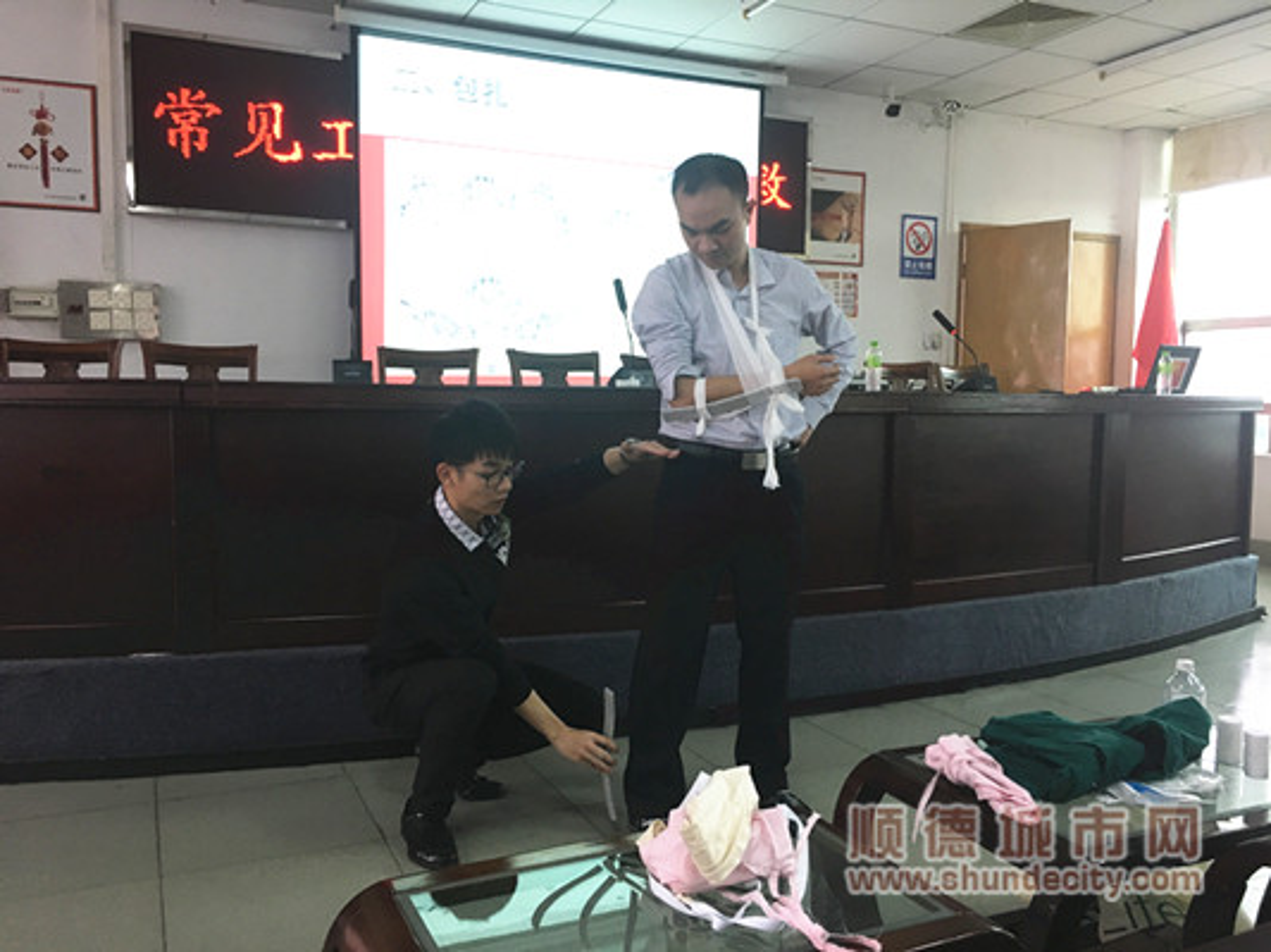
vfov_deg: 48.2
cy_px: 476
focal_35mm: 29
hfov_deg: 61.7
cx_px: 636
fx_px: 1064
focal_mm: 4.15
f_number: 2.2
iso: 100
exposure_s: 1/33
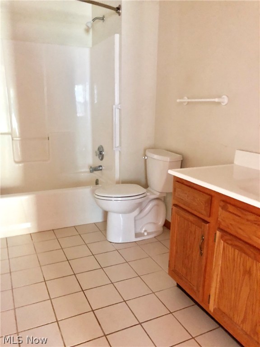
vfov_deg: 63.4
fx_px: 280
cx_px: 130
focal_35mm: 28
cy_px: 174
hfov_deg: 49.7
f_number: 1.8
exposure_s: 1/4
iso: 100
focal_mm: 3.99
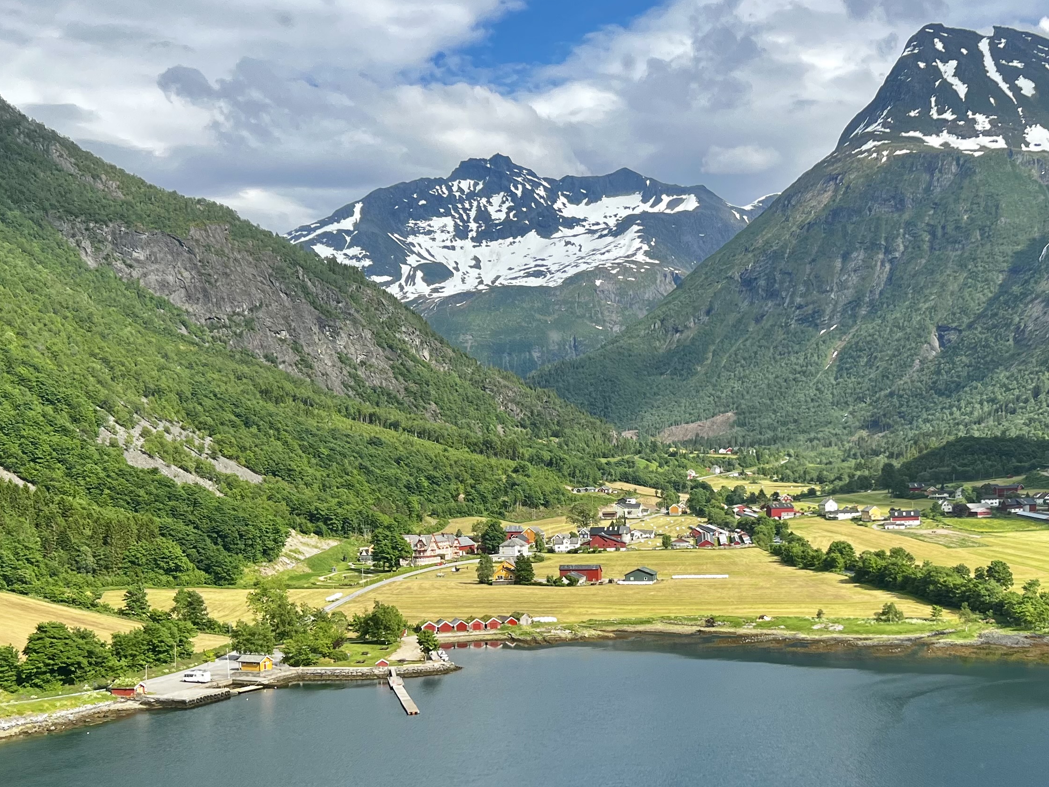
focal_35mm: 47
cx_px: 623
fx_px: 1424
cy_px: 582
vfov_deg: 30.4
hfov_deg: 40.3
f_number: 1.5
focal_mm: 5.7
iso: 50
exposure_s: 1/1669
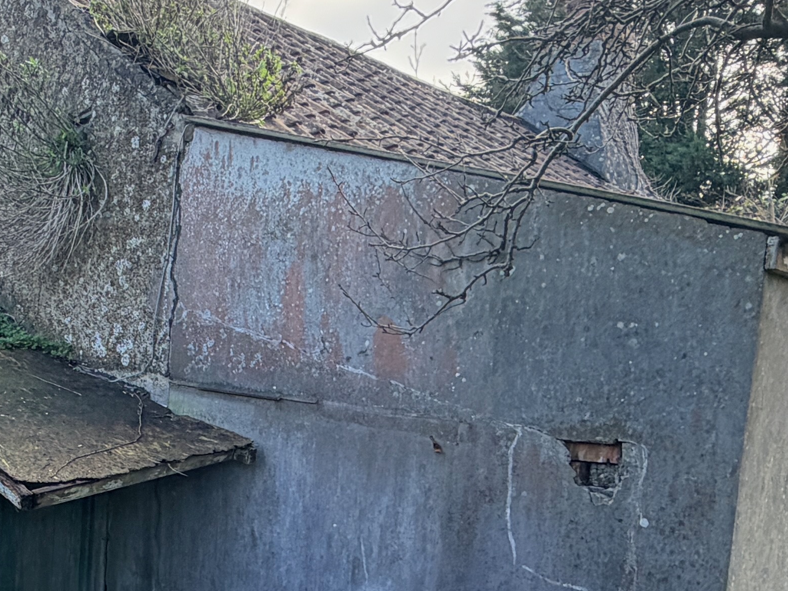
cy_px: 536
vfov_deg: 27.5
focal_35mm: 51
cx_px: 103
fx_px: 1161
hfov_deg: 35.6
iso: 50
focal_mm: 2.22
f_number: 2.2
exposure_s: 1/144
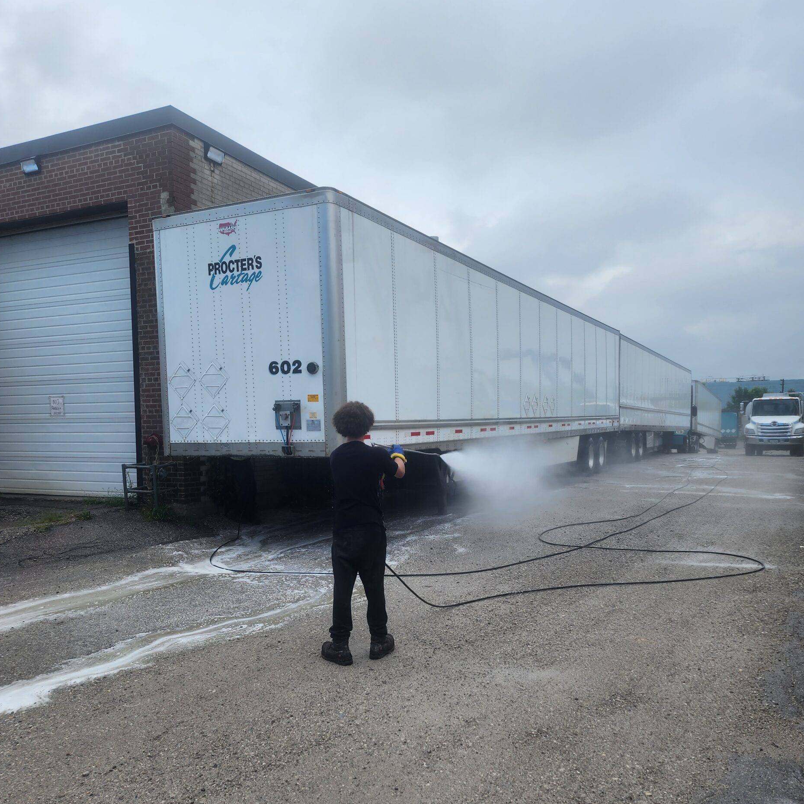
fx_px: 736
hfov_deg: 57.3
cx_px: 412
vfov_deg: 57.0
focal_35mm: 28
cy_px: 467
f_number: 1.8
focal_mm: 6.4
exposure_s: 1/692
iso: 12
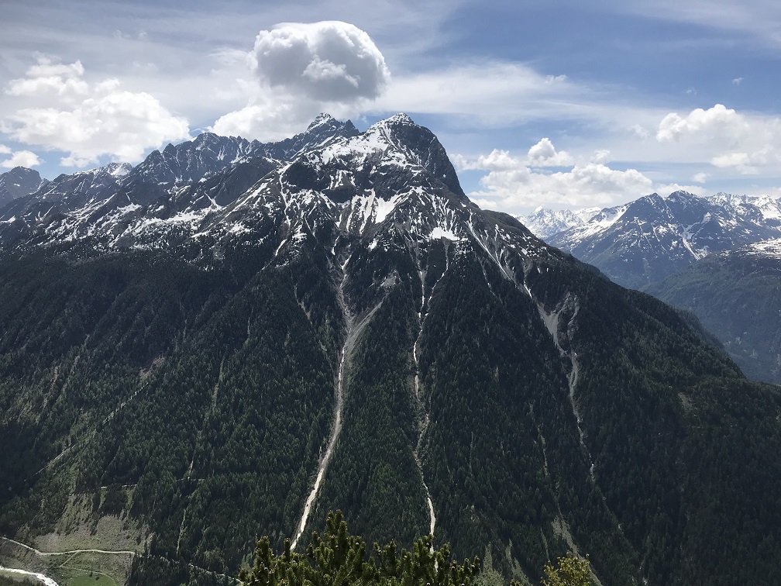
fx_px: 632
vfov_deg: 49.7
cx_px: 390
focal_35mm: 28
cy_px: 293
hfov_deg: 63.4
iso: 20
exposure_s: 1/4000
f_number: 1.8
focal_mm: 3.99
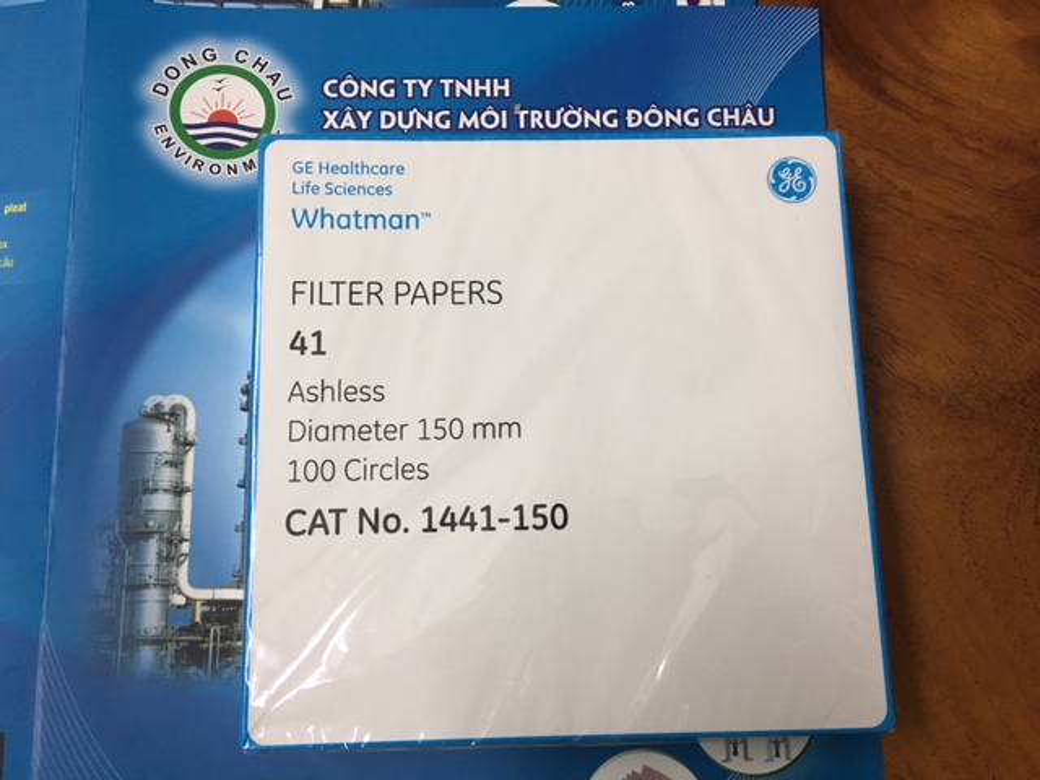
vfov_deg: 48.2
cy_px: 390
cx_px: 520
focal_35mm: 29
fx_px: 871
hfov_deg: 61.7
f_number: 2.2
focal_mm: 4.15
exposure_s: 1/17
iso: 80
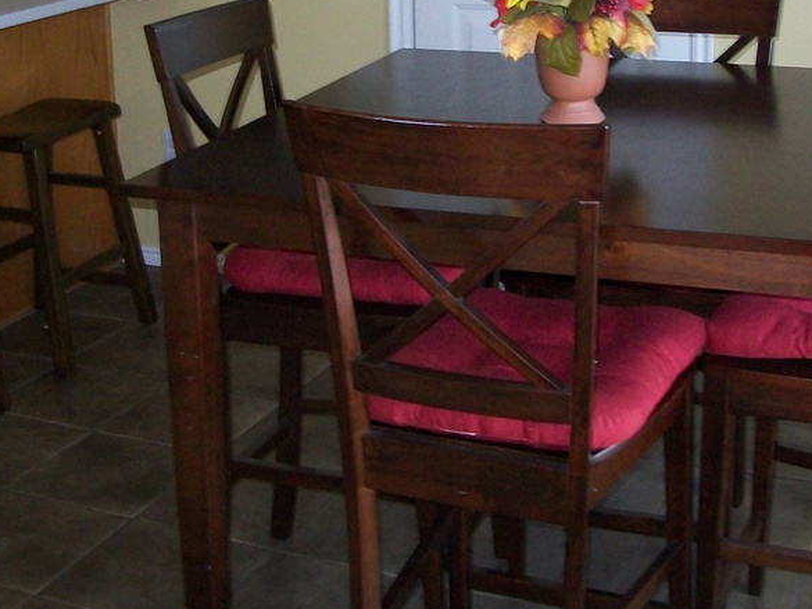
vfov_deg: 22.9
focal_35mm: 63
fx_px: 1478
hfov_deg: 30.7
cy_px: 103
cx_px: 429
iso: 160
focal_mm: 6
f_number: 2.7
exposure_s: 1/60
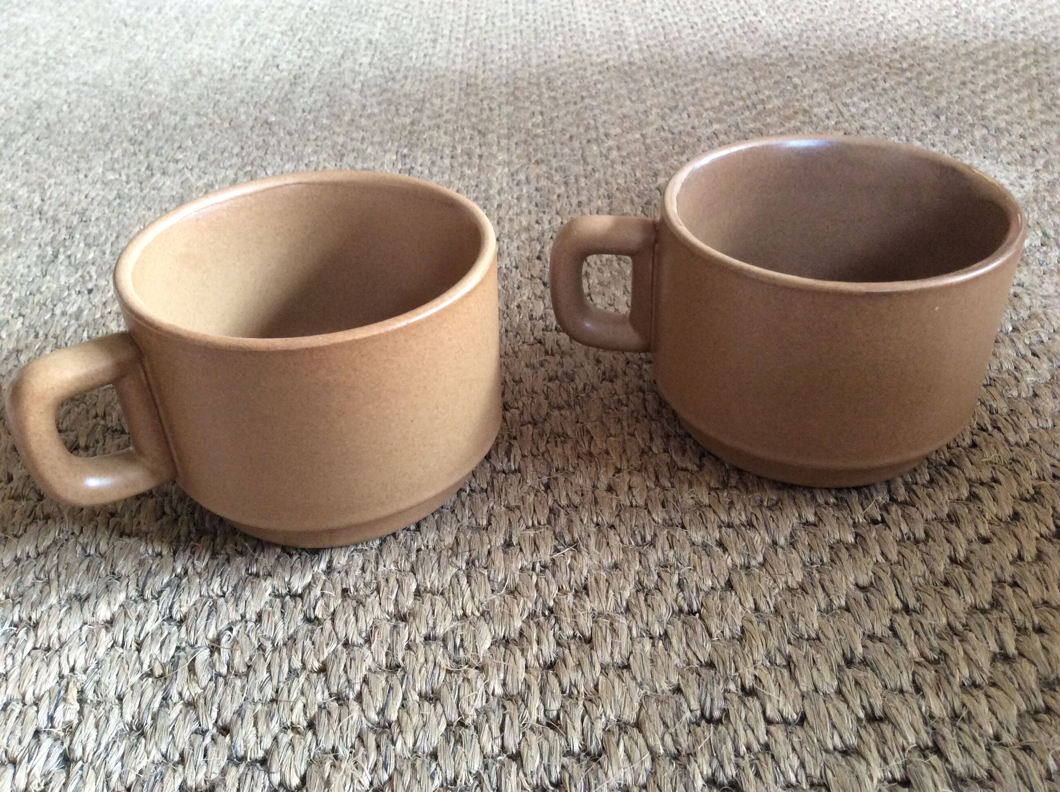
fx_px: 978
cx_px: 530
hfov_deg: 56.9
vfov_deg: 44.1
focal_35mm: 32
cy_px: 396
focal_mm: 3.3
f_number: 2.4
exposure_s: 1/25
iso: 160
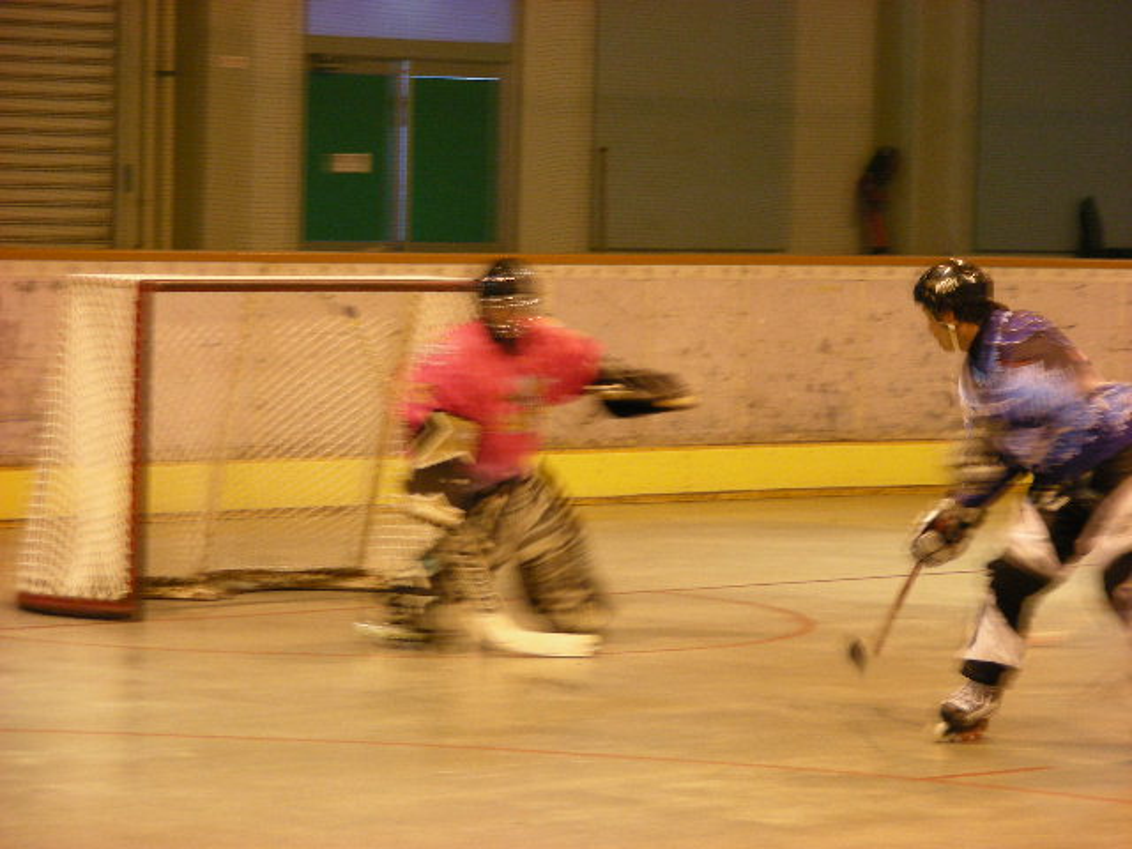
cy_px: 424
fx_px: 5625
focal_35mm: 172
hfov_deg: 11.5
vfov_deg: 8.6
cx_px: 566
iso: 200
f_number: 3.5
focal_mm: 28.7
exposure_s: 1/19.4
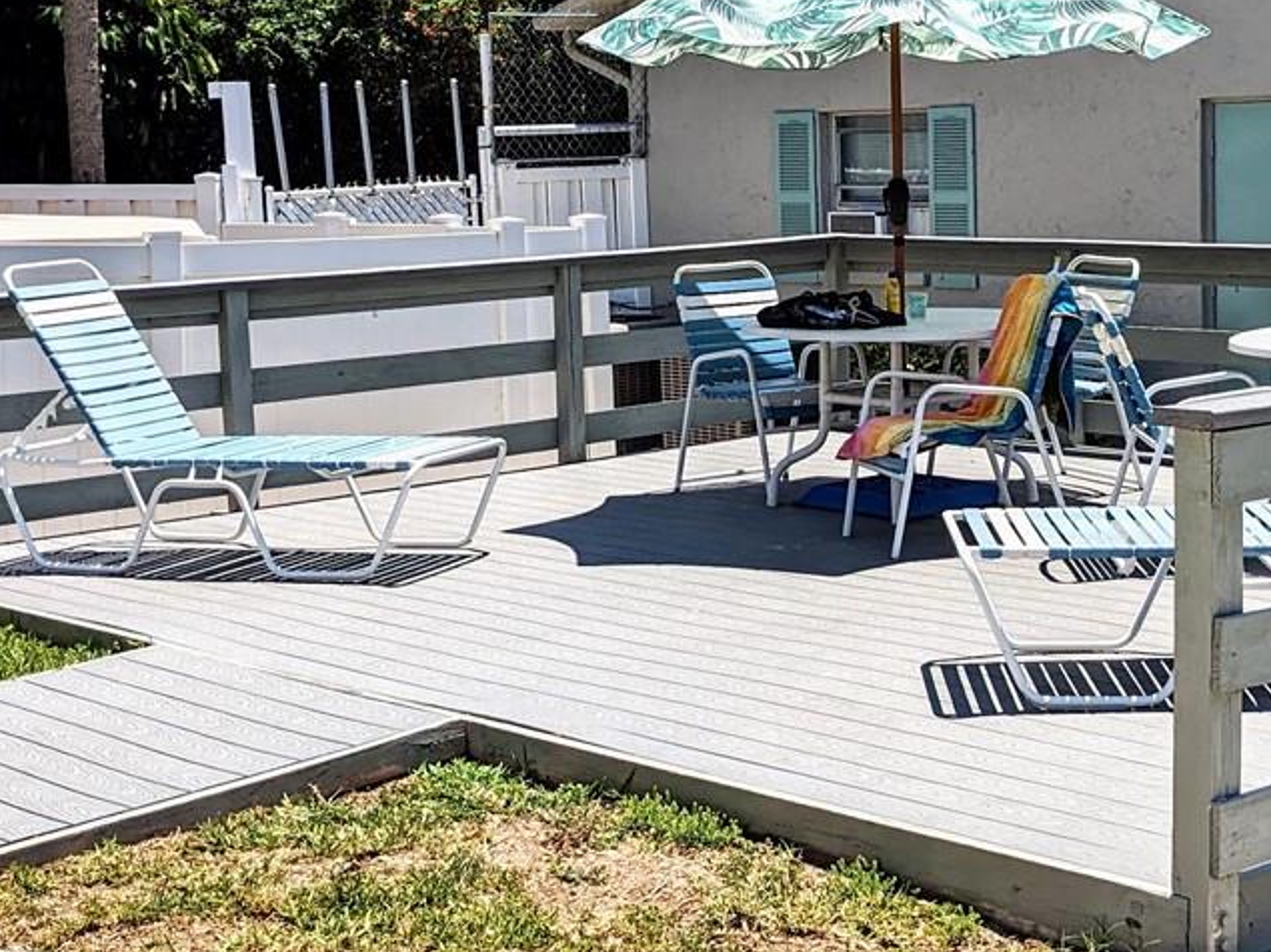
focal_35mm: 68
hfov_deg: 28.4
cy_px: 376
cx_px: 859
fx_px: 2496
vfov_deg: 21.6
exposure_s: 1/5848
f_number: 1.73
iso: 56
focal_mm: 4.38
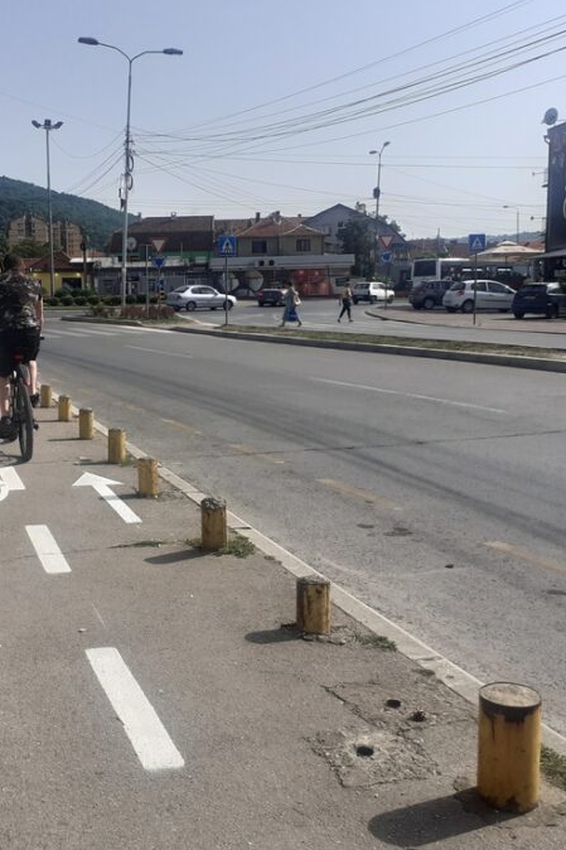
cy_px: 425
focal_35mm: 38
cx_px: 173
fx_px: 897
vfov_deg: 50.7
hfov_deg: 34.6
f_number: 1.9
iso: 40
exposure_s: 1/2193
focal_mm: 3.6
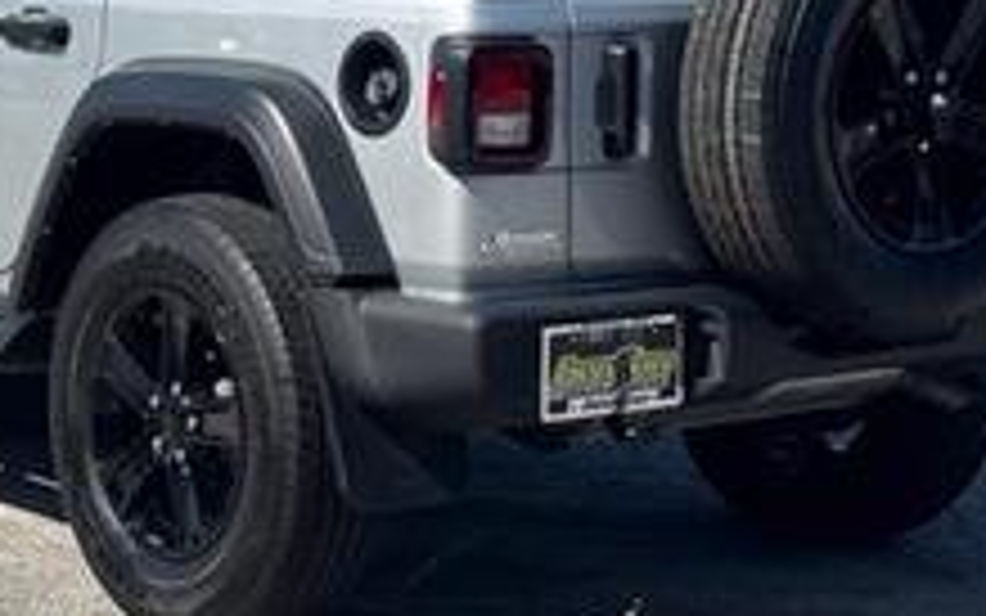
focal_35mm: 117
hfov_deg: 17.8
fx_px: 3145
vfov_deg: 11.2
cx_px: 311
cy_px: 112
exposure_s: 1/4975
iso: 64
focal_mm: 6.76
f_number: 1.78
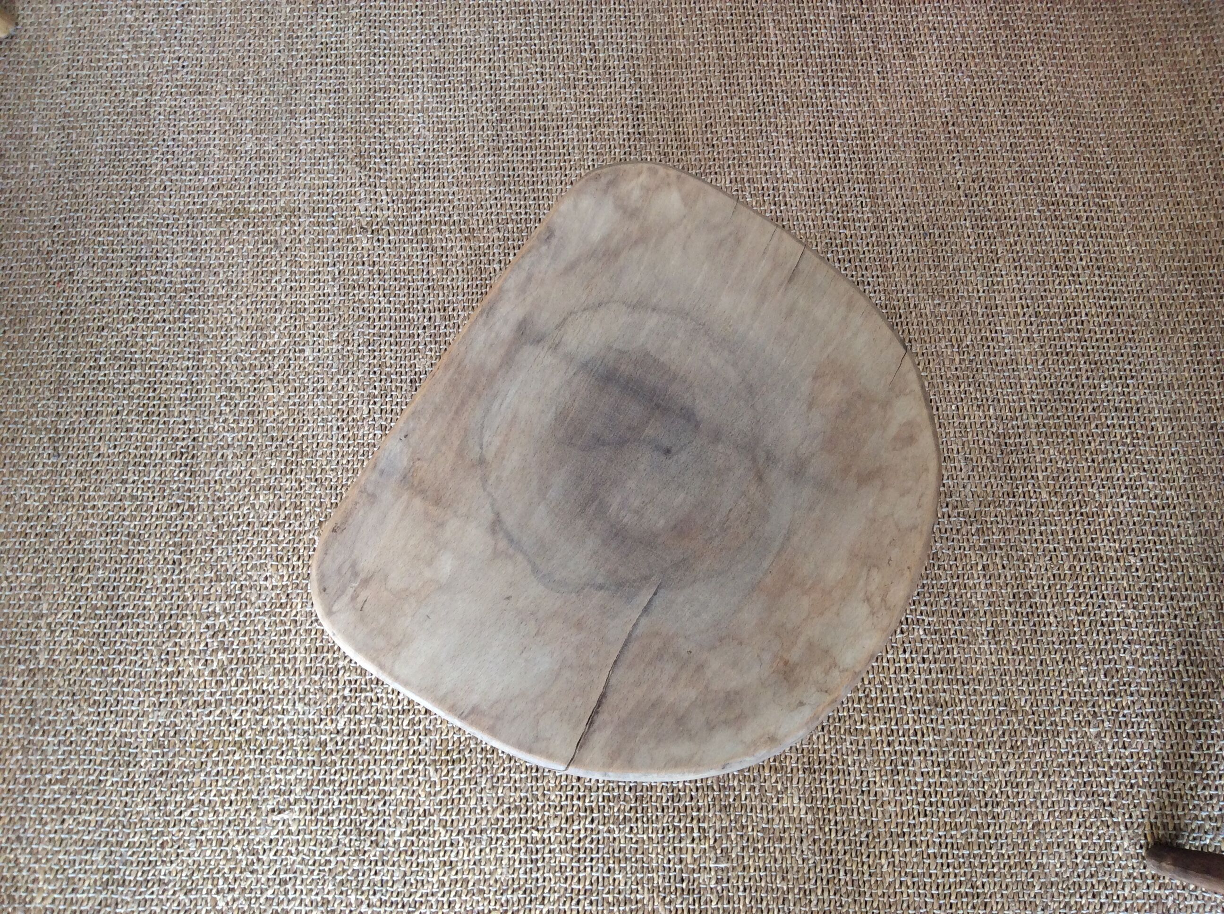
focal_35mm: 32
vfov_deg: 44.1
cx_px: 612
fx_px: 1130
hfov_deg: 56.9
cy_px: 457
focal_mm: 3.3
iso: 50
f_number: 2.4
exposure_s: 1/25
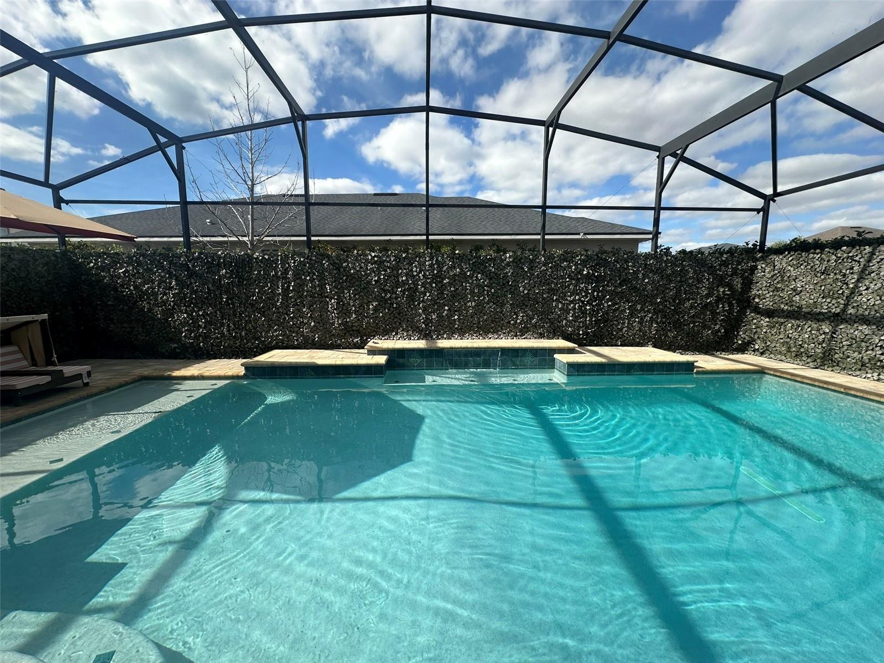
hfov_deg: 102.1
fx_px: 358
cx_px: 442
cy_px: 332
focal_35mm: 14
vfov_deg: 85.7
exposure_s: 1/924
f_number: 2.2
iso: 40
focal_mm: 2.22
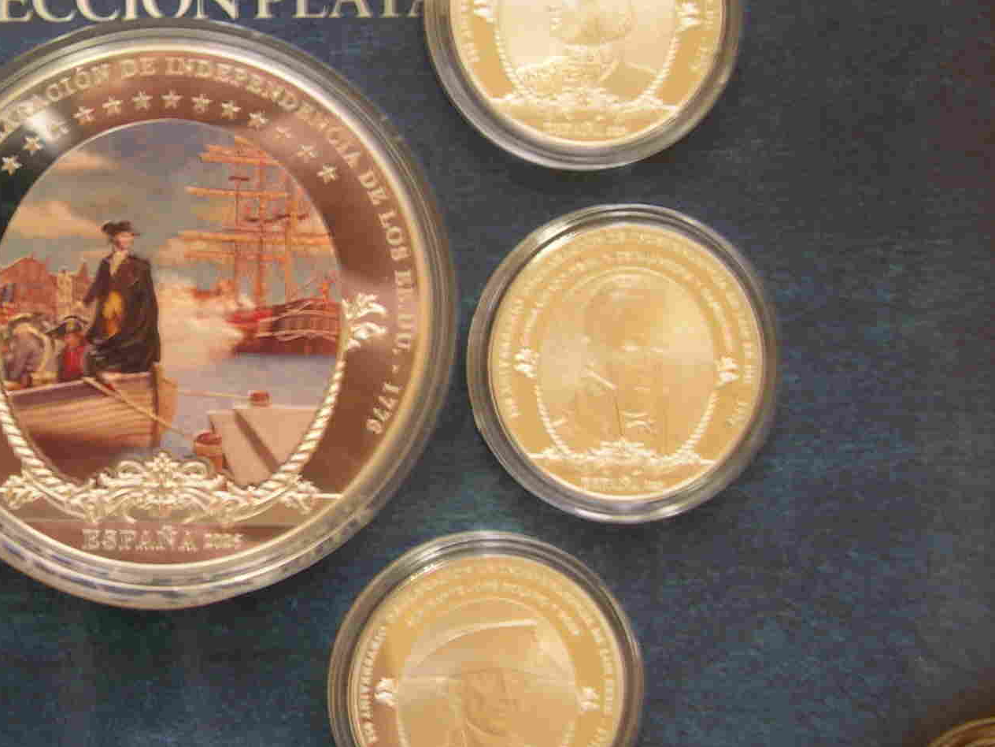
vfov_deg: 22.2
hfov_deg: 28.6
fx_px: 1897
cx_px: 154
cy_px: 301
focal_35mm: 66
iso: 112
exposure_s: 1/4.3
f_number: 2.8
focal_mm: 8
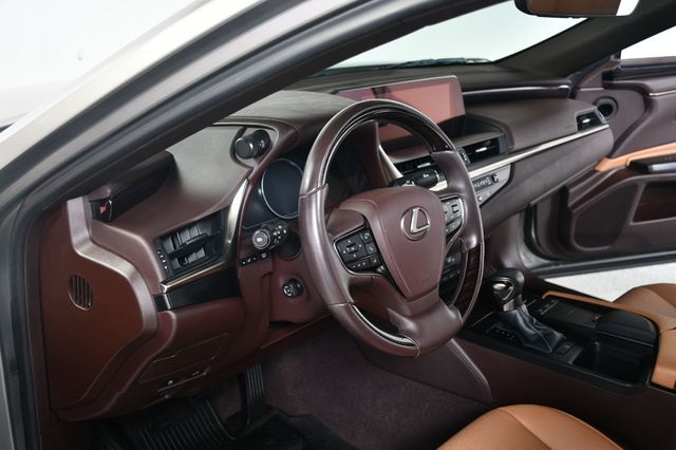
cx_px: 338
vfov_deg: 34.2
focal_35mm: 39
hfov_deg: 49.6
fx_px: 732
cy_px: 225
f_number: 4
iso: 100
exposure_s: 1/160
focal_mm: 26
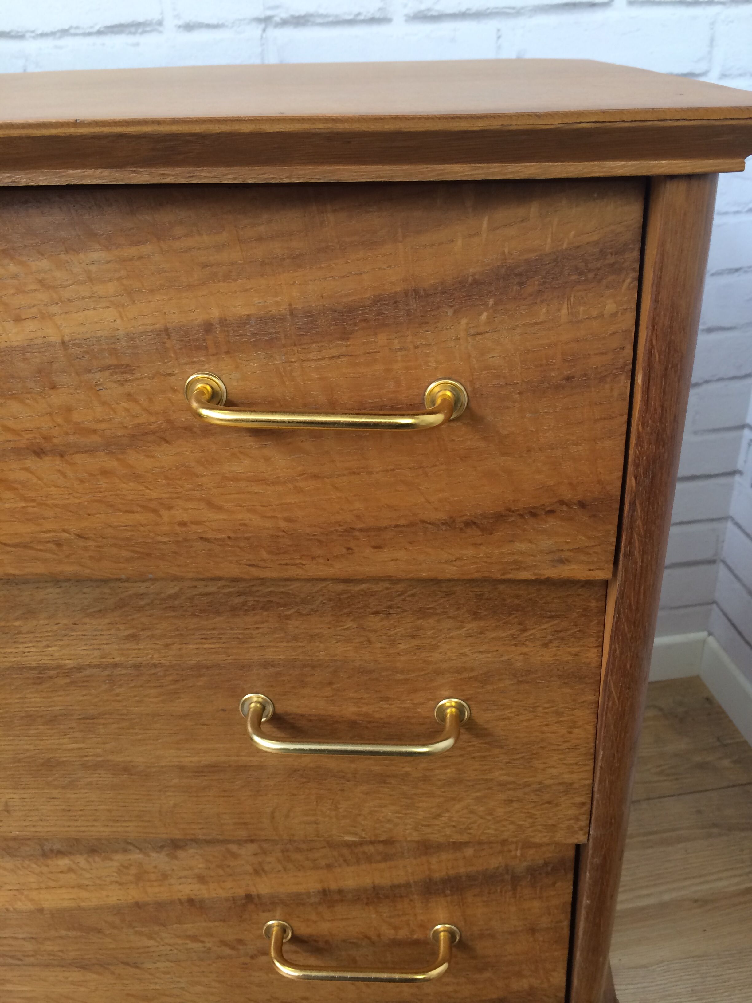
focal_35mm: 29
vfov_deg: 61.7
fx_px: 840
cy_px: 502
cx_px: 376
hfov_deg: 48.2
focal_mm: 4.15
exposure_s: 1/33
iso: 50
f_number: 2.2
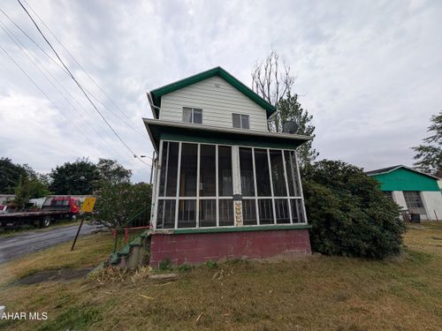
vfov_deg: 94.5
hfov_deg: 110.5
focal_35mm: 12
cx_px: 221
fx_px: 153
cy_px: 166
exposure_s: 1/1171
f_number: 1.7
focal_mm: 2.02
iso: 53
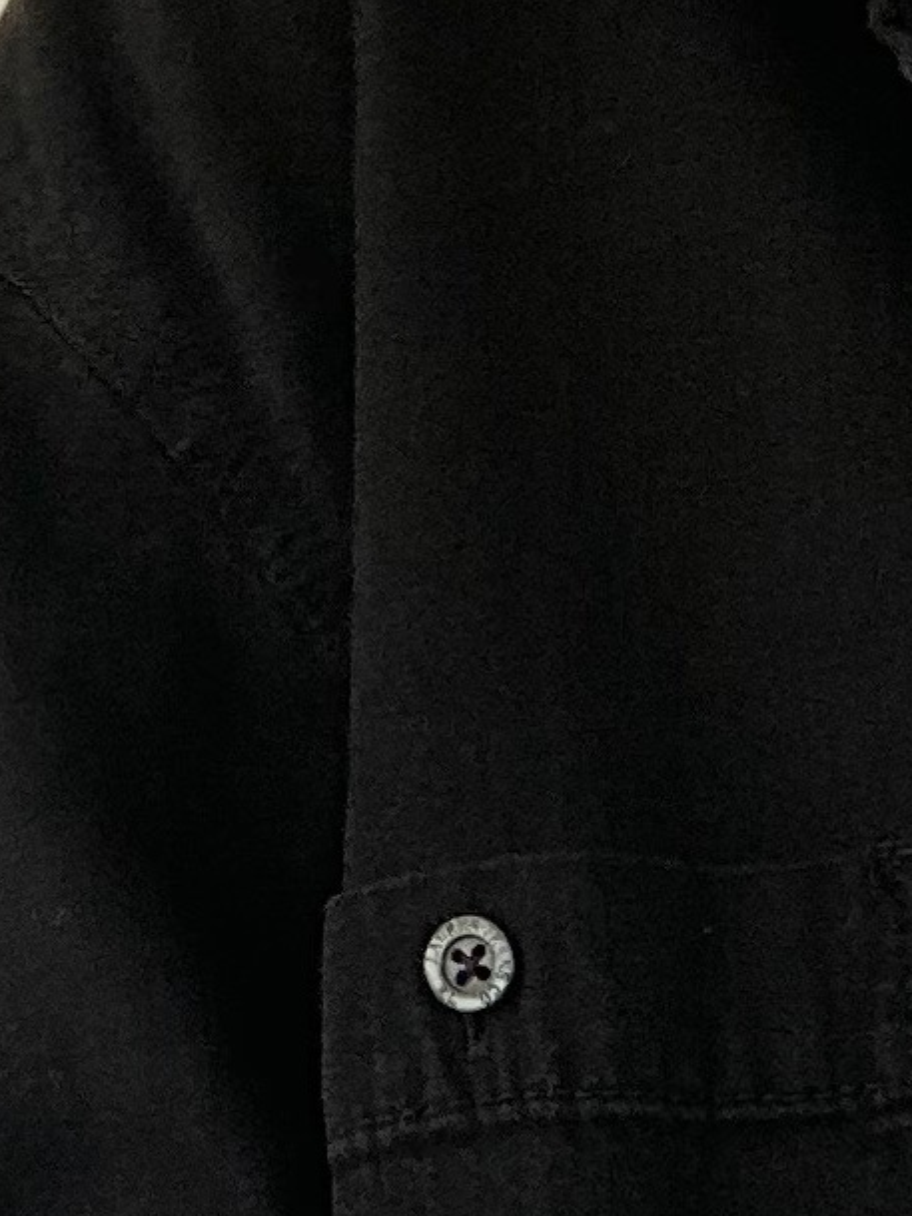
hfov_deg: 9.3
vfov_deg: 11.9
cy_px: 2244
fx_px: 5338
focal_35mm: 152
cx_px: 1652
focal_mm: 2.71
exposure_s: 1/122
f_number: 2.2
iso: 40
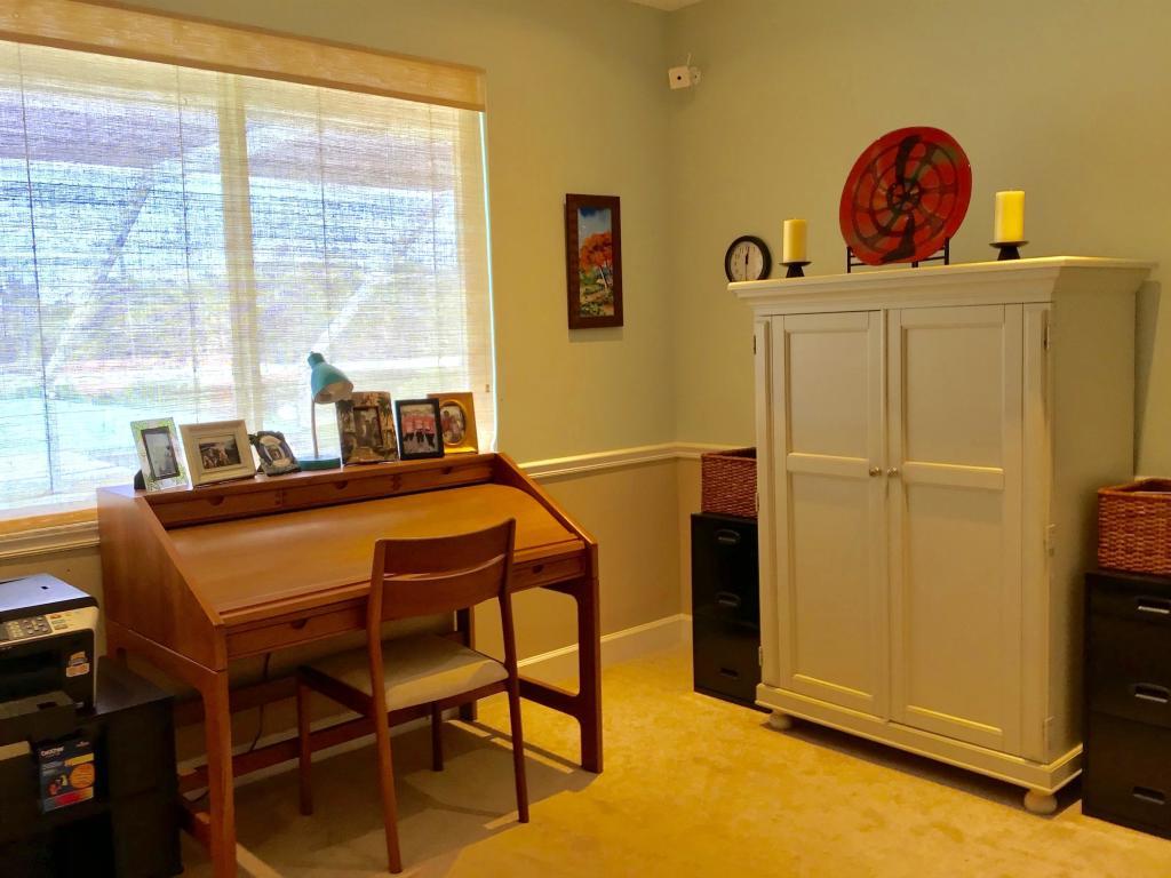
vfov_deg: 45.4
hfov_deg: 58.4
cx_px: 586
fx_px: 1049
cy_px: 439
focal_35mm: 31
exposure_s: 1/30
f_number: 2.4
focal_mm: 3.3
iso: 50
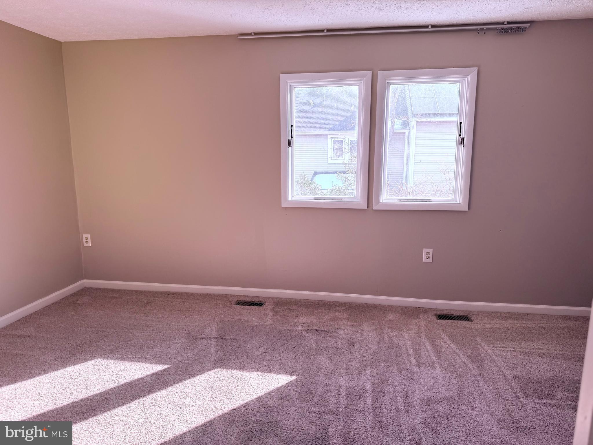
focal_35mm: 24
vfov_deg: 56.8
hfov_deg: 71.6
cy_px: 222
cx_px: 296
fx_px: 411
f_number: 1.78
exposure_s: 1/393
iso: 80
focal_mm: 6.76
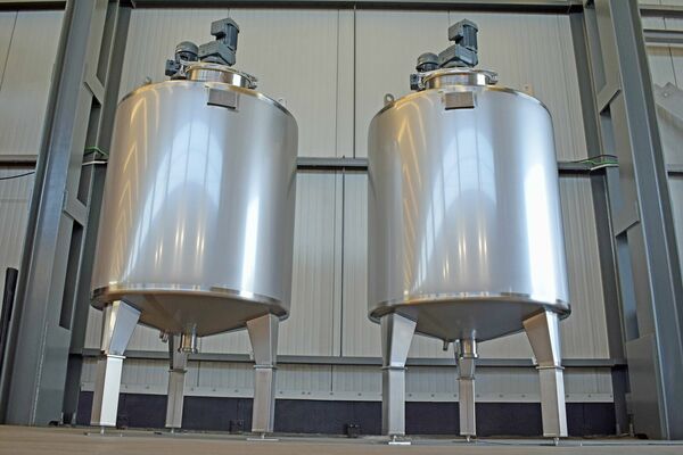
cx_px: 342
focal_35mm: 30
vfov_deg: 43.6
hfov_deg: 61.9
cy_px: 228
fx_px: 569
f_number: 5
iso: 400
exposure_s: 1/100
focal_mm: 20
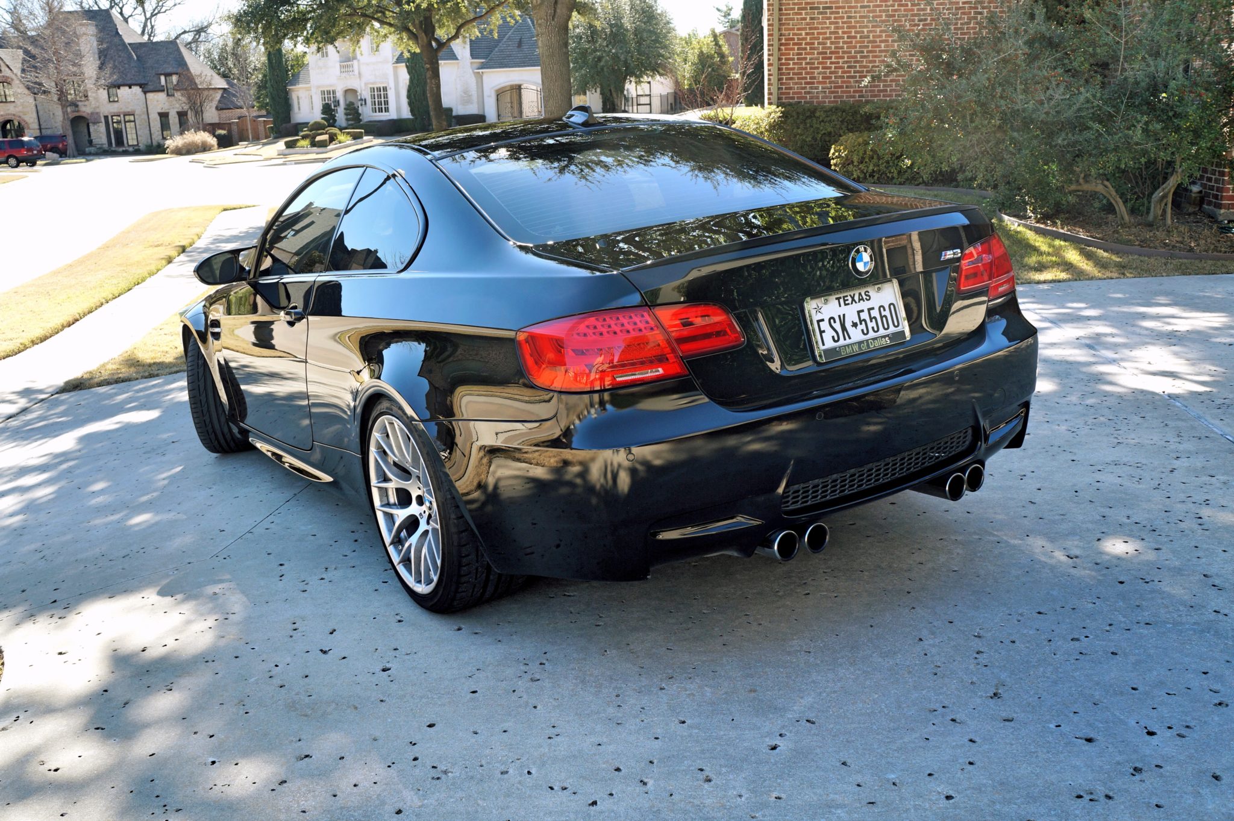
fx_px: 1079
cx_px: 617
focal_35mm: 32
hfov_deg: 59.5
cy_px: 410
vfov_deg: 41.7
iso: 100
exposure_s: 1/100
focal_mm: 21
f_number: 7.1
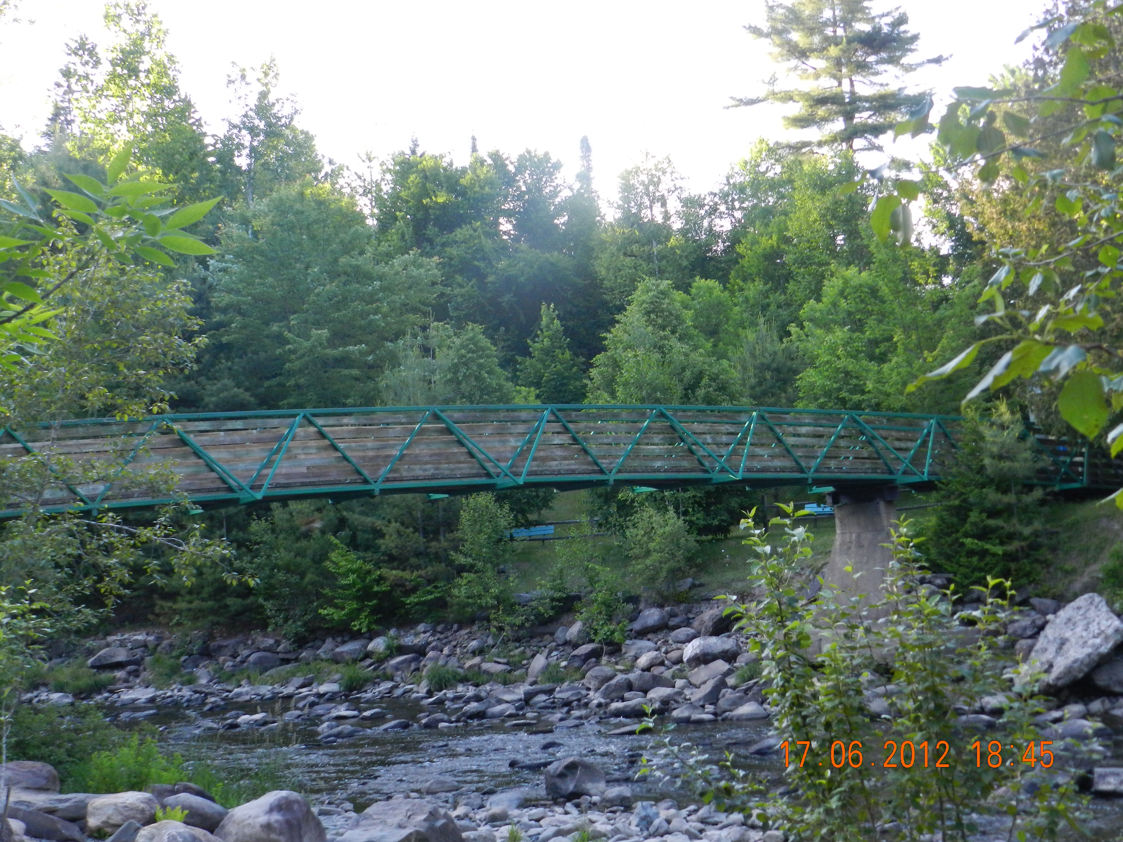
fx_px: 1492
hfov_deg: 41.2
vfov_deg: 31.5
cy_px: 421
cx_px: 562
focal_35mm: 46
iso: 450
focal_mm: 8.1
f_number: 4.2
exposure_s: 1/200
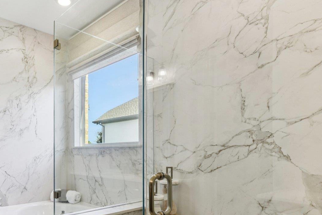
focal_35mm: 27
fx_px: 241
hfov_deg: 65.1
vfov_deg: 46.8
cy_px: 152
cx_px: 100
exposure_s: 1/50
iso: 400
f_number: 8
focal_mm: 14
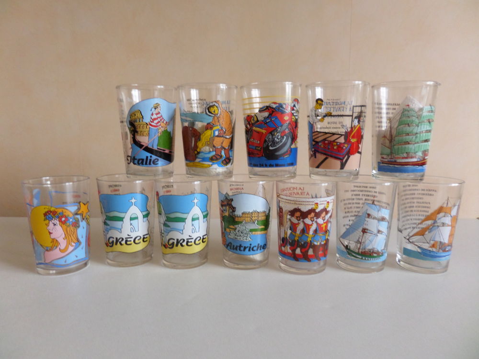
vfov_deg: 56.8
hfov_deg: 71.6
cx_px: 240
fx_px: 332
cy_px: 180
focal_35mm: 24
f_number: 3.1
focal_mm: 4.3
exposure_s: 1/20
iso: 200
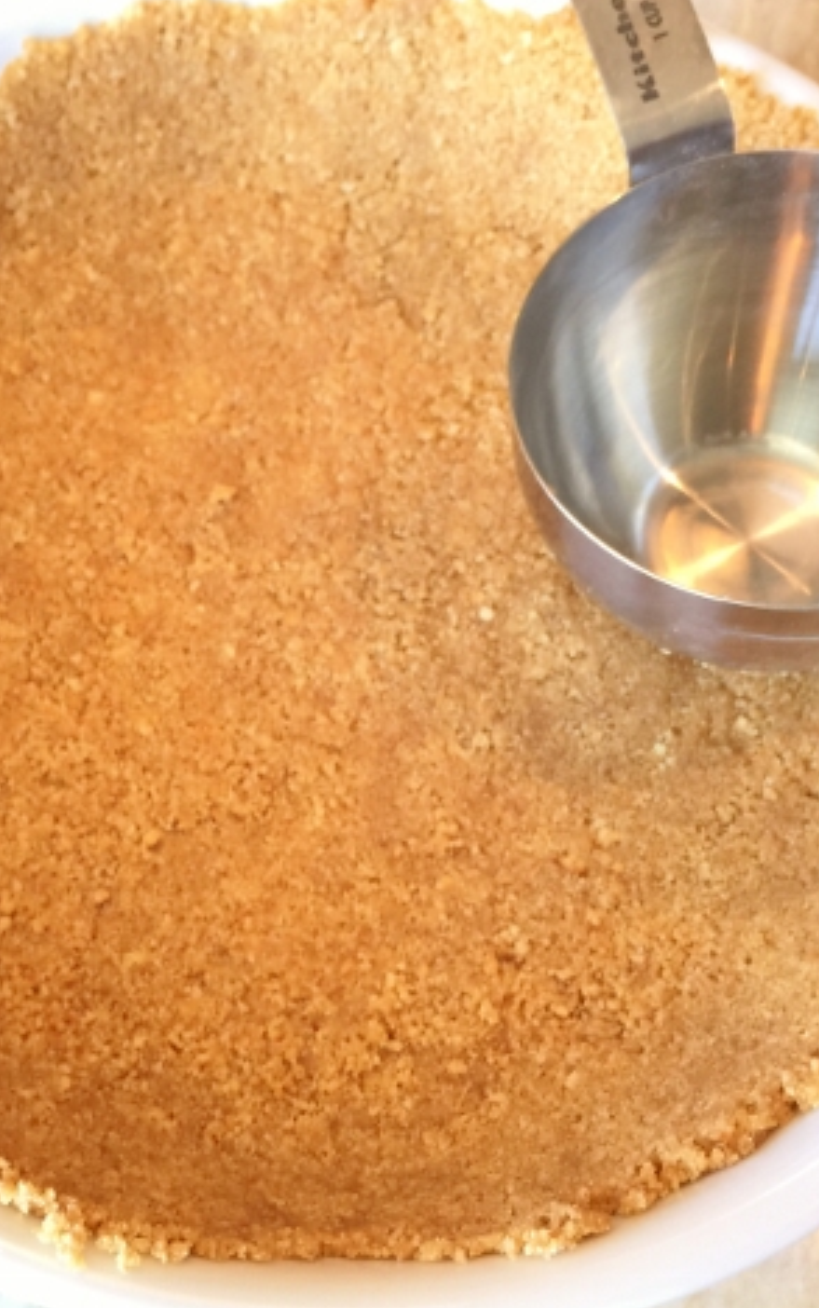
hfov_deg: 30.4
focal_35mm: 42
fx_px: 1498
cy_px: 646
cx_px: 296
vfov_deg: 47.2
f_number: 2.2
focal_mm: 4.15
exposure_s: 1/30
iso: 40
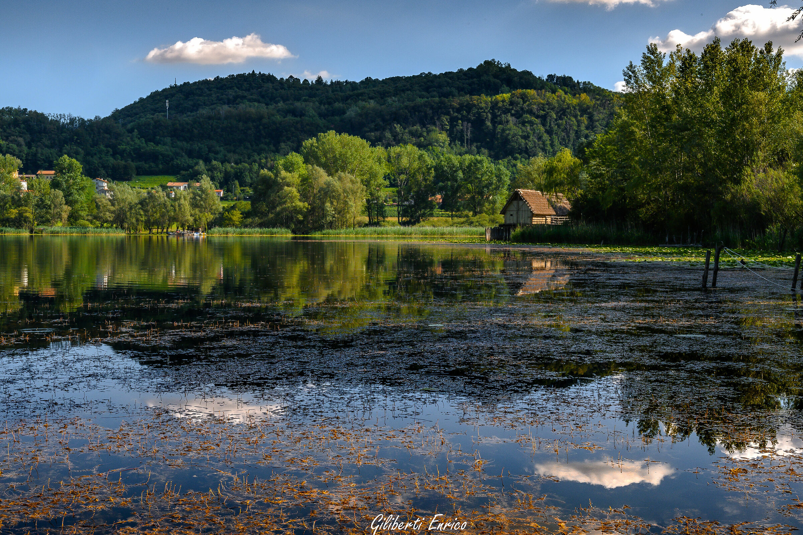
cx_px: 402
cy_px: 268
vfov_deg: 28.6
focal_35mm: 47
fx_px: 1048
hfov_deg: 41.9
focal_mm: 47
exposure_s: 1/200
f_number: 22
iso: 640
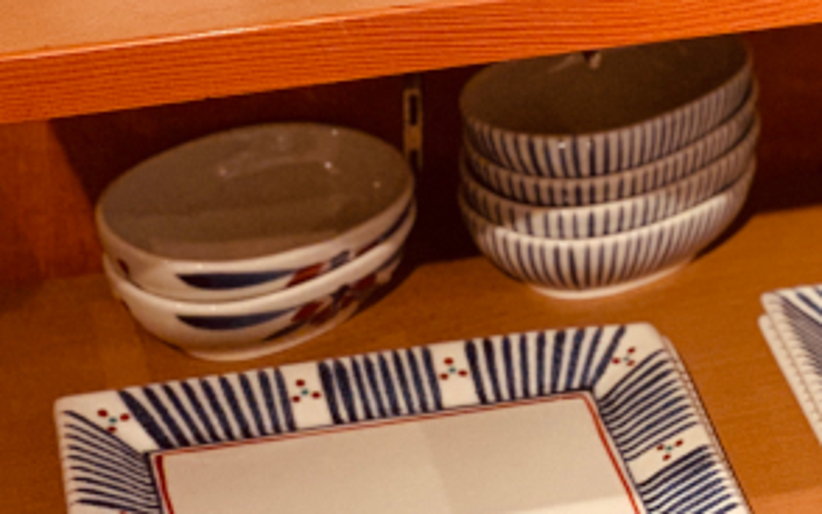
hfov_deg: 13.5
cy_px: -251
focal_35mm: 150
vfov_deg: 8.6
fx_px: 3362
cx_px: 1057
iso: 160
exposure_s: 1/50
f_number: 2.4
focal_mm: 6
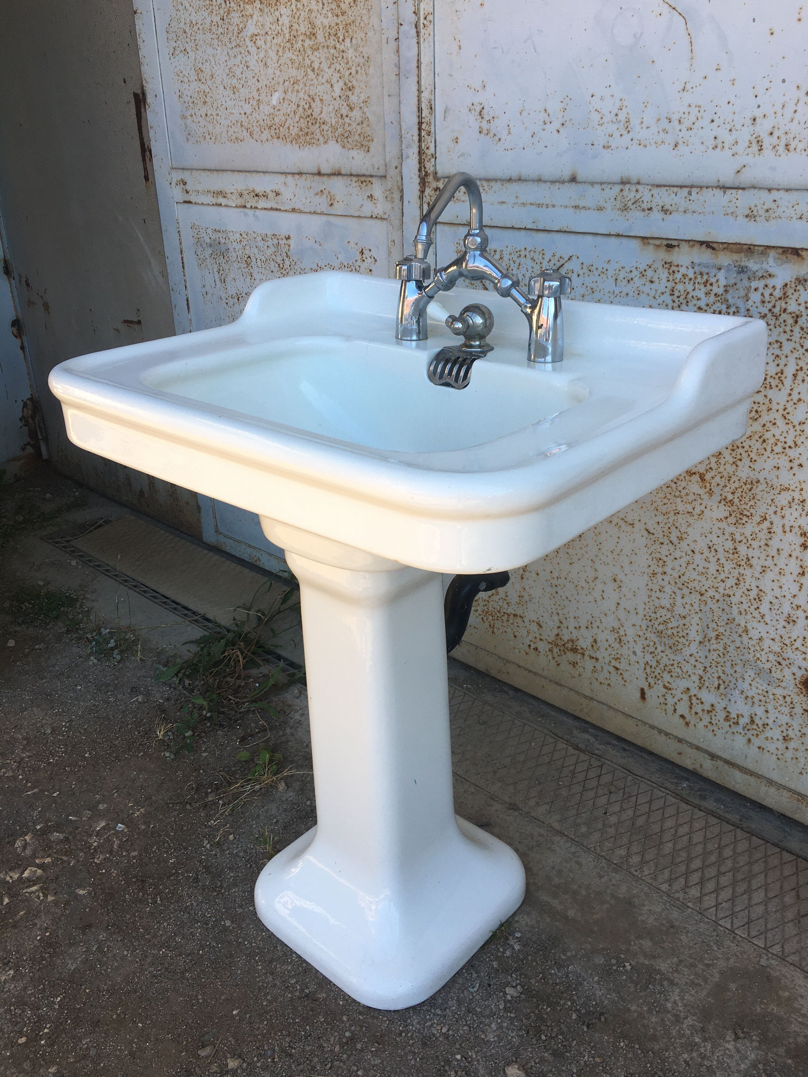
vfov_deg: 61.7
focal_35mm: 29
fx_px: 903
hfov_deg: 48.2
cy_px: 538
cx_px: 404
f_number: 2.2
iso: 25
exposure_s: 1/301
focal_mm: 4.15
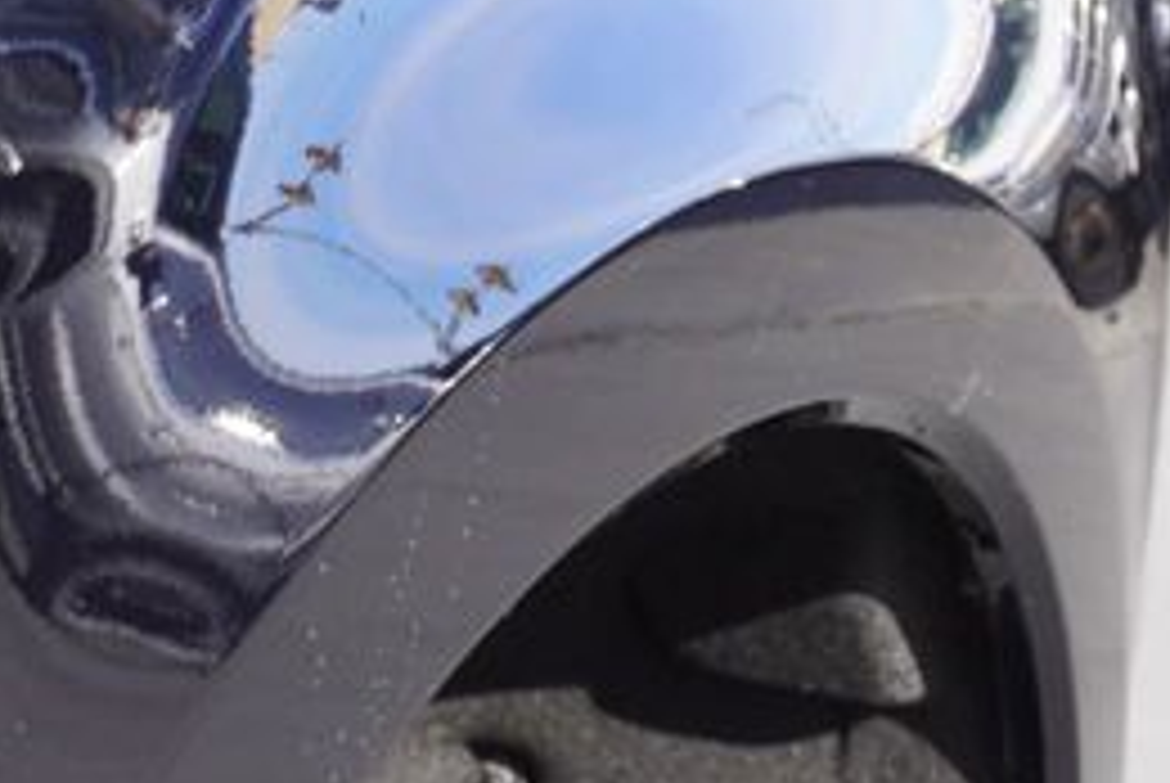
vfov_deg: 11.6
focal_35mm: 118
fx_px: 3839
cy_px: 711
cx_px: 284
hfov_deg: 17.2
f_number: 6.3
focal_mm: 20
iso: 100
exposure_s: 1/100
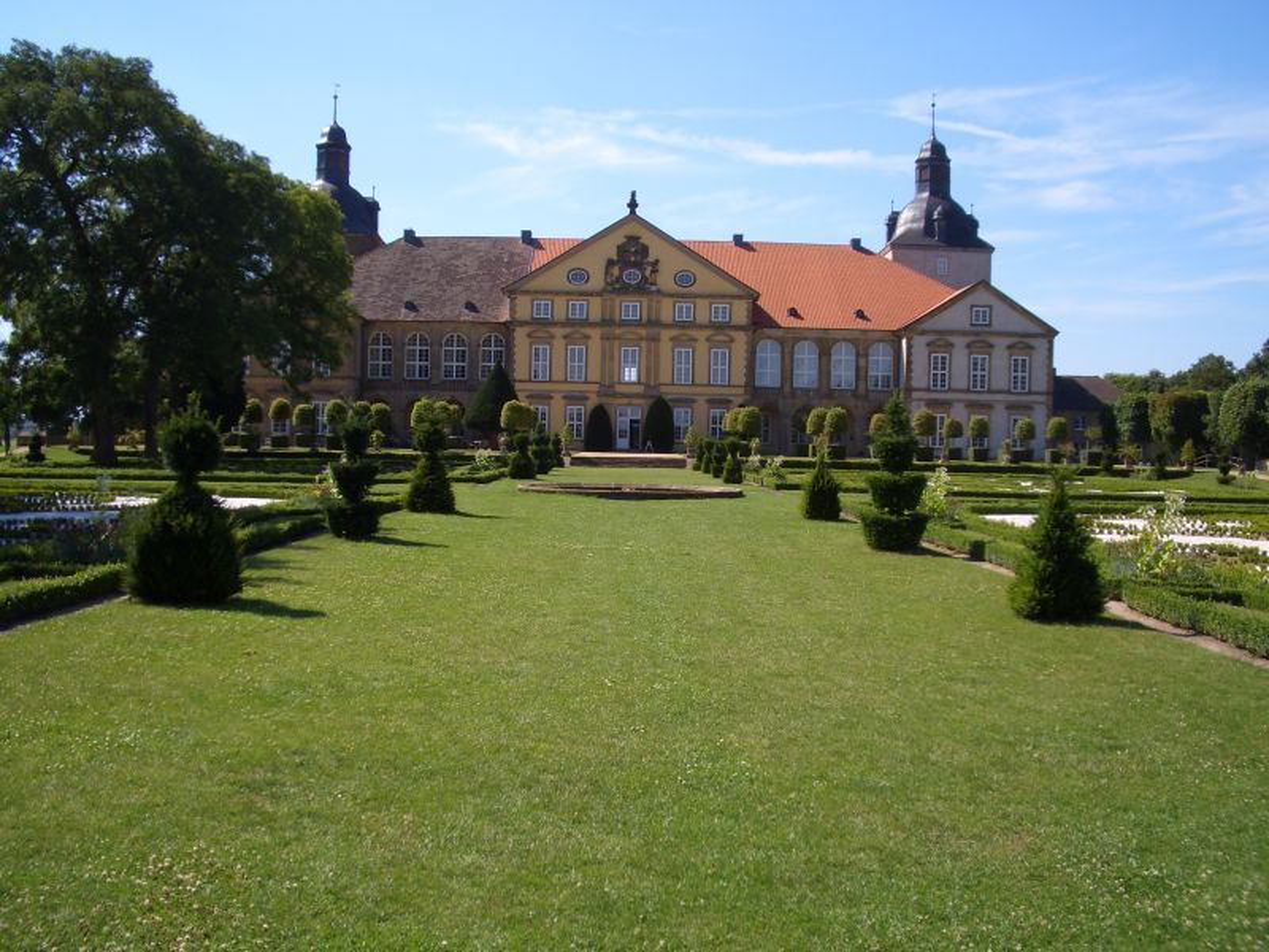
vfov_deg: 40.7
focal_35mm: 35
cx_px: 634
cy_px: 476
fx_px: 1283
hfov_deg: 52.6
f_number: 4.3
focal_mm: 5.8
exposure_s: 1/320
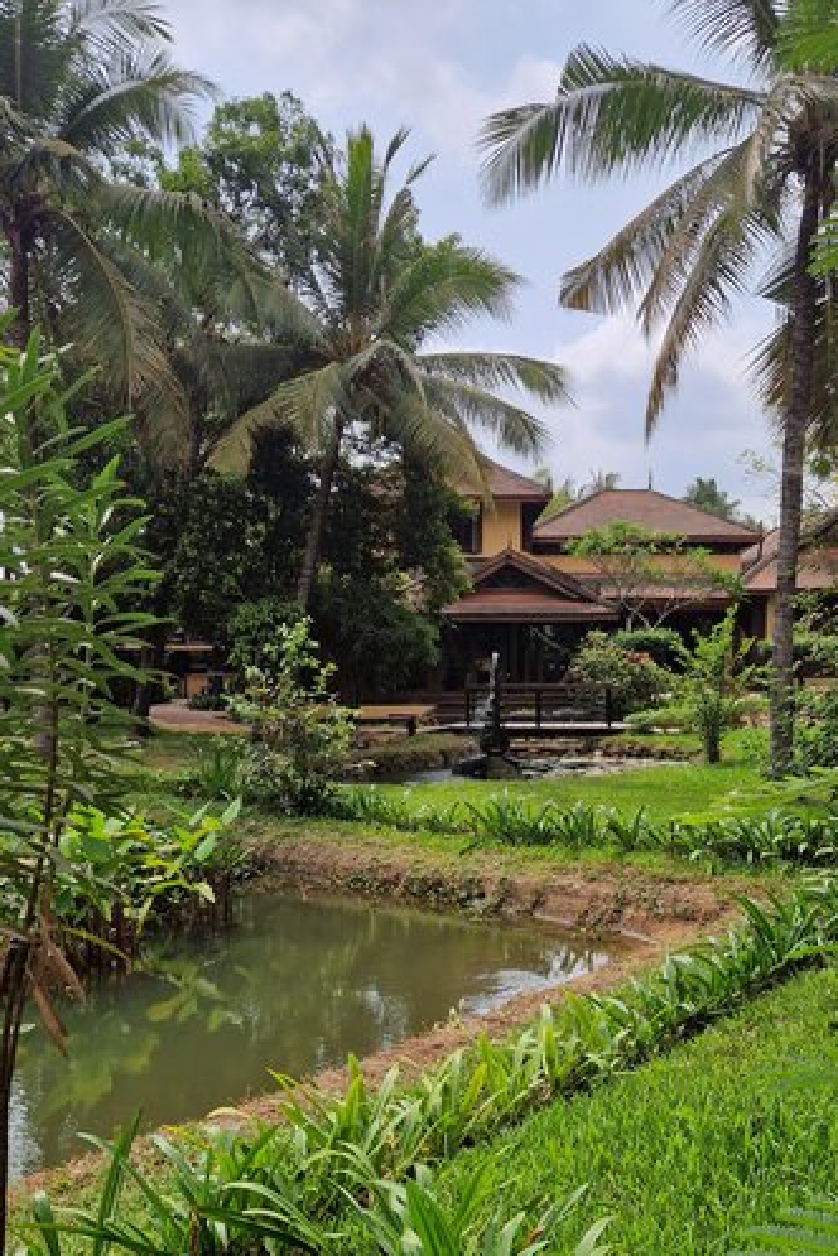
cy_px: 726
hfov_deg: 41.1
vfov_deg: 58.4
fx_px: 1117
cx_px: 447
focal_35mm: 32
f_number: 1.8
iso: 50
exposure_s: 1/2012
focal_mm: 5.4
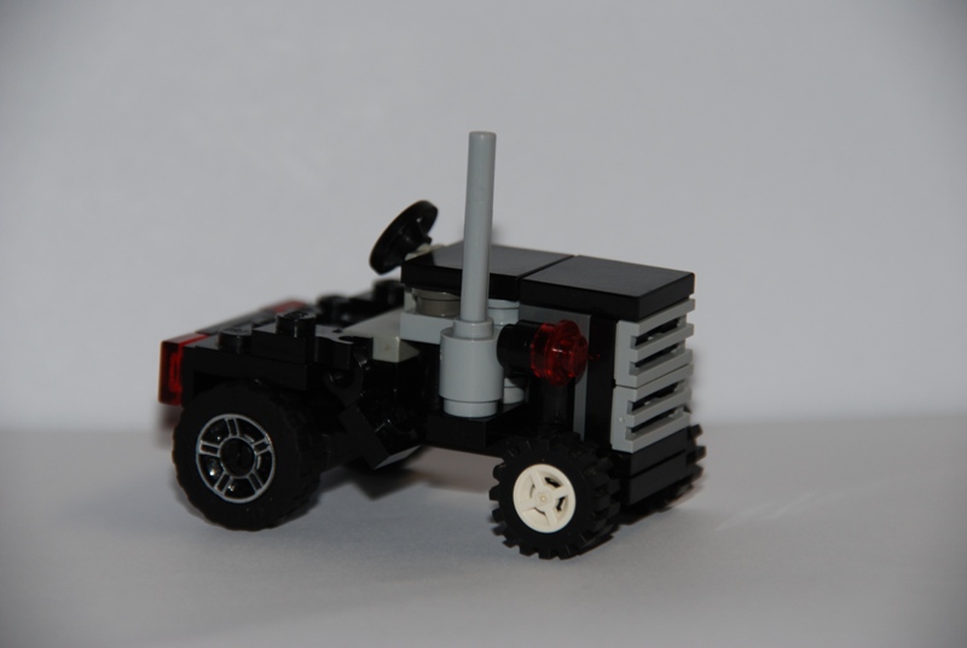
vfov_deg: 4.6
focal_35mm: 300
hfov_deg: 6.9
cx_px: 484
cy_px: 324
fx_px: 8070
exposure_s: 1/60
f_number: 6.3
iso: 200
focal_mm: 200
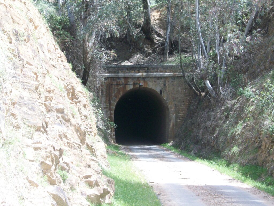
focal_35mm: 66
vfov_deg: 22.3
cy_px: 103
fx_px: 522
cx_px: 137
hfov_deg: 29.4
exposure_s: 1/194
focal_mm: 11
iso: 141
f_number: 4.1
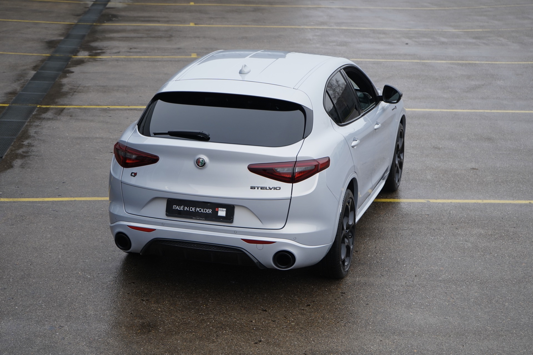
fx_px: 1036
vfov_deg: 19.5
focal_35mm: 70
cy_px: 178
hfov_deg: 28.8
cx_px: 266
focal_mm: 70
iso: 500
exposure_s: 1/160
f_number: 5.6
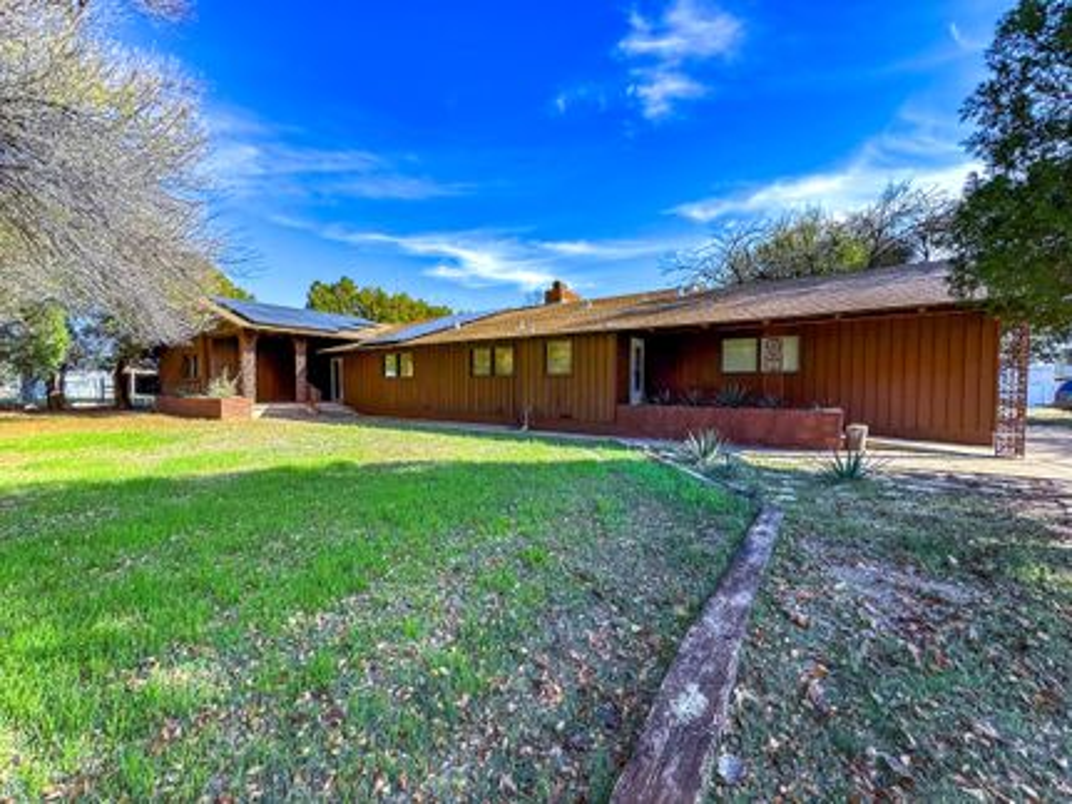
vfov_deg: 85.6
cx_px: 536
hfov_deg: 102.1
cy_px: 402
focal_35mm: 14
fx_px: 433
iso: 40
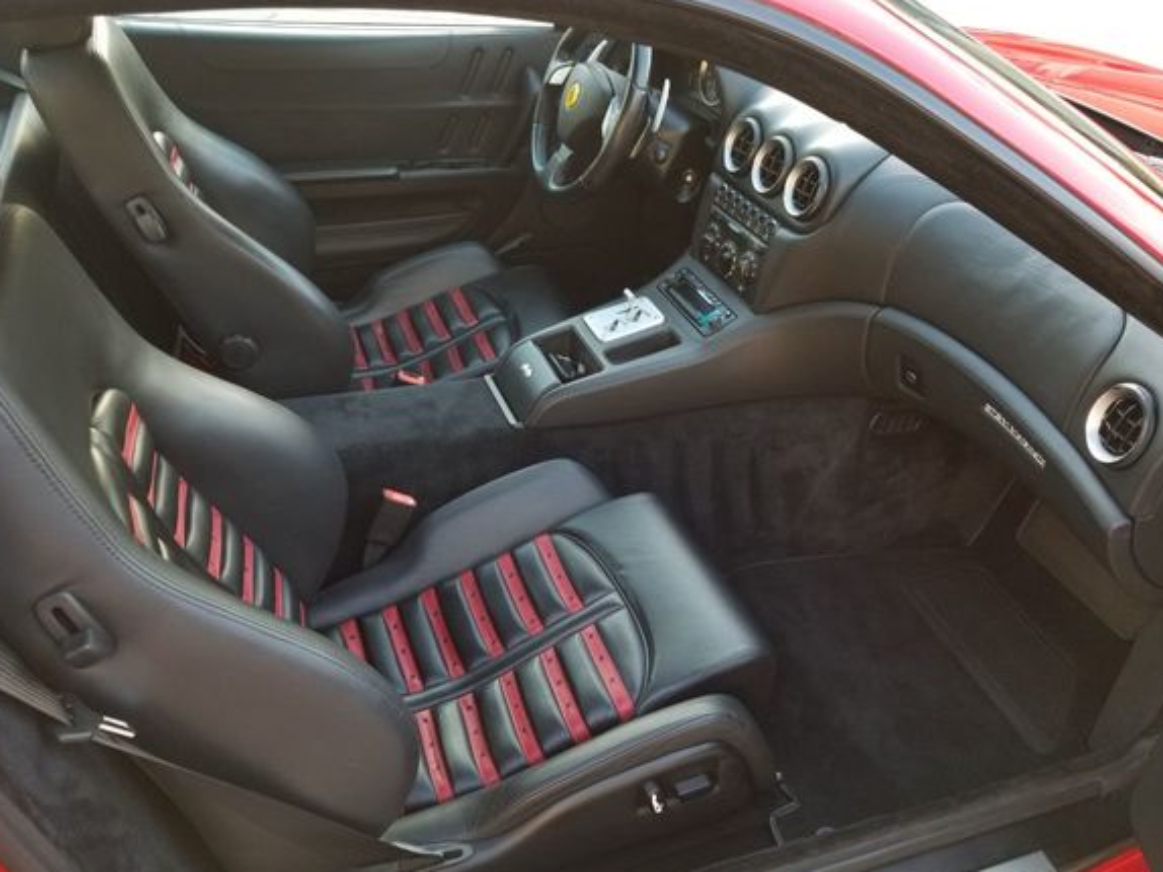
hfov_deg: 61.7
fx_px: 974
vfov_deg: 48.2
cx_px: 592
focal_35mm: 29
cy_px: 416
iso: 64
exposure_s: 1/50
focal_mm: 4.3
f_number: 1.7
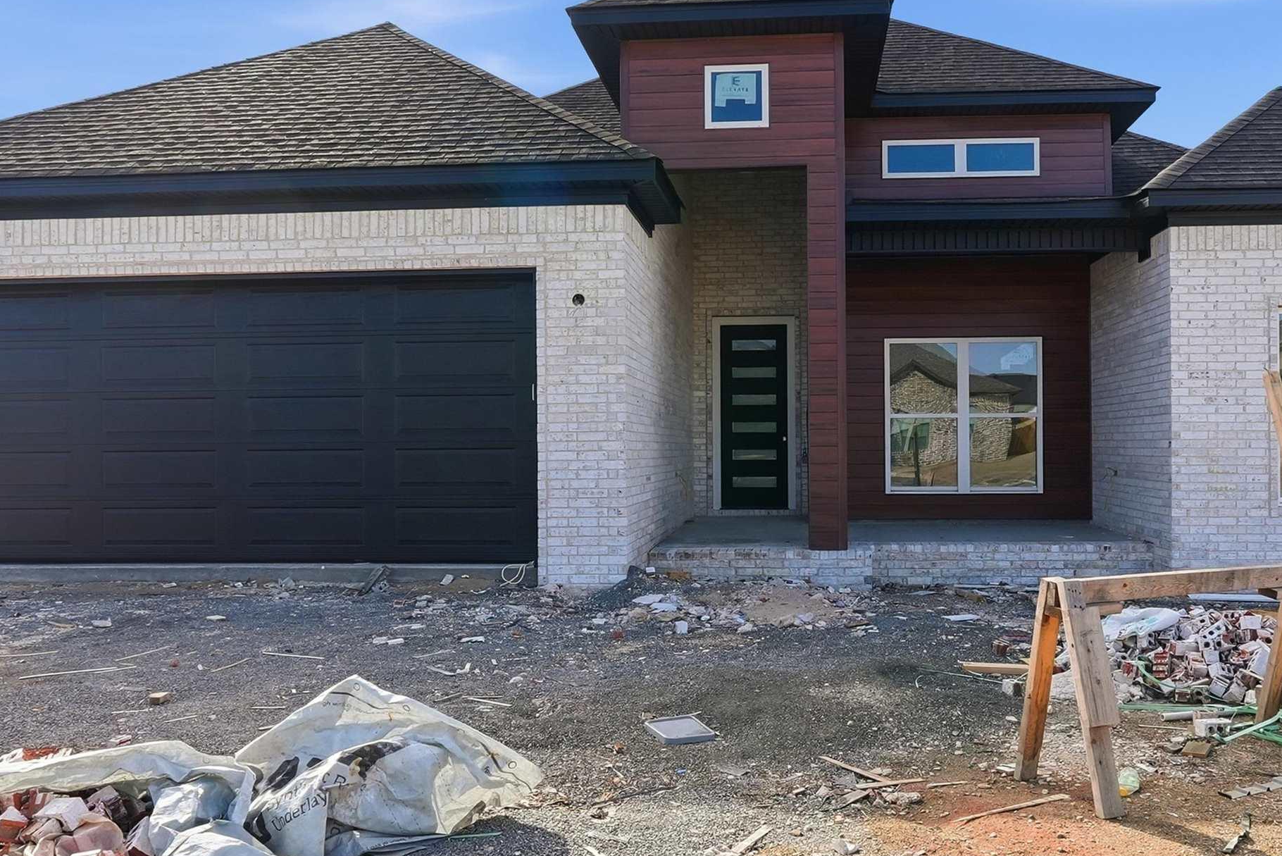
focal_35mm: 27
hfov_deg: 67.0
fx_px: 962
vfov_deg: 47.9
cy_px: 456
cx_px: 743
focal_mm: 16
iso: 1250
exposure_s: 1/1000
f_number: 10
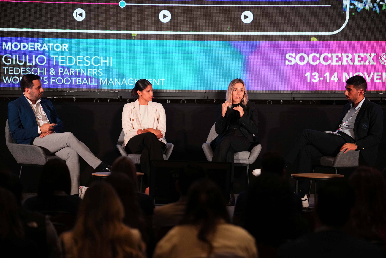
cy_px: 129
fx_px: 1383
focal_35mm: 129
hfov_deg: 15.9
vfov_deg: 10.6
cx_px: 193
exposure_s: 1/500
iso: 2000
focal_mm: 129
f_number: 2.8
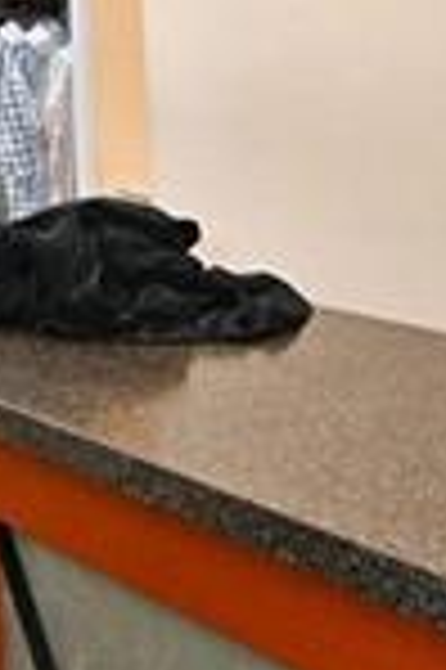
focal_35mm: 72
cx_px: -38
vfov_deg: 27.9
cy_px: 211
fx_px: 1341
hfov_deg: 18.2
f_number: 7.1
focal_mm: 14
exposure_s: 1/125
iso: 2000
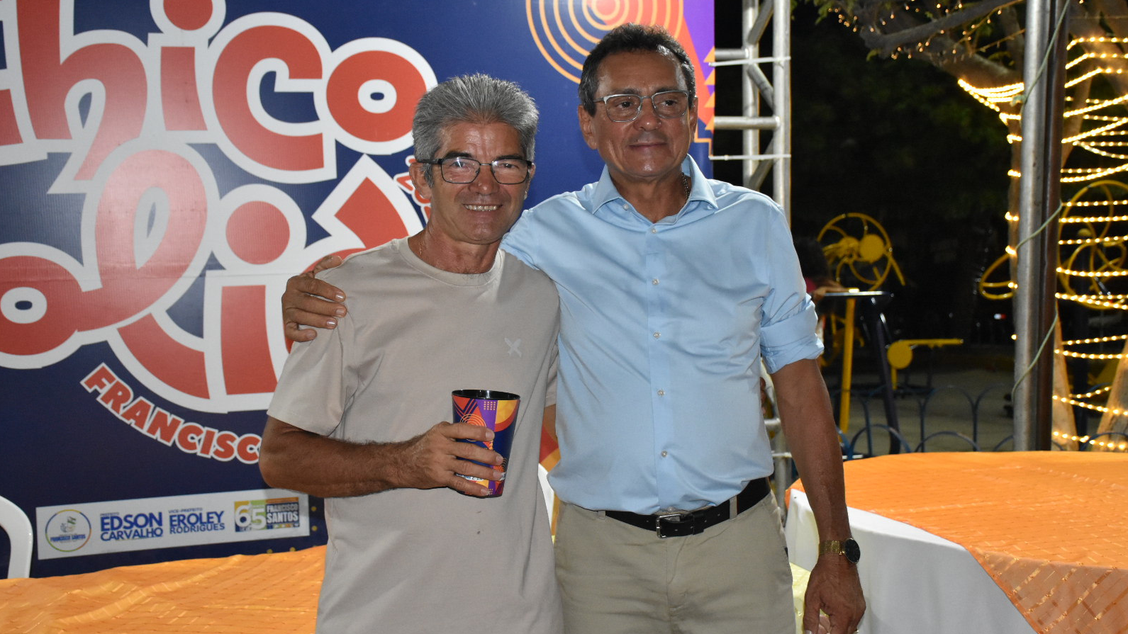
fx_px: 1436
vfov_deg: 24.9
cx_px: 555
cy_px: 333
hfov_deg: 42.9
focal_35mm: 48
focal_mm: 30
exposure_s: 1/100
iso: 3200
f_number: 4
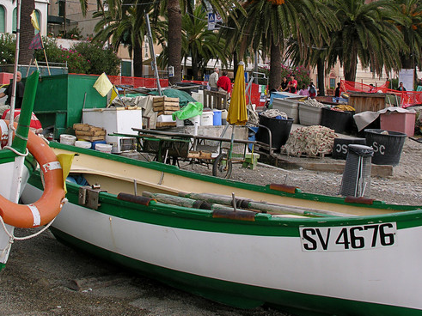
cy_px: 84
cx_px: 205
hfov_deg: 33.8
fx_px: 695
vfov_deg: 25.4
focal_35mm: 57
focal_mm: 8.9
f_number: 5
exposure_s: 1/134
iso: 50
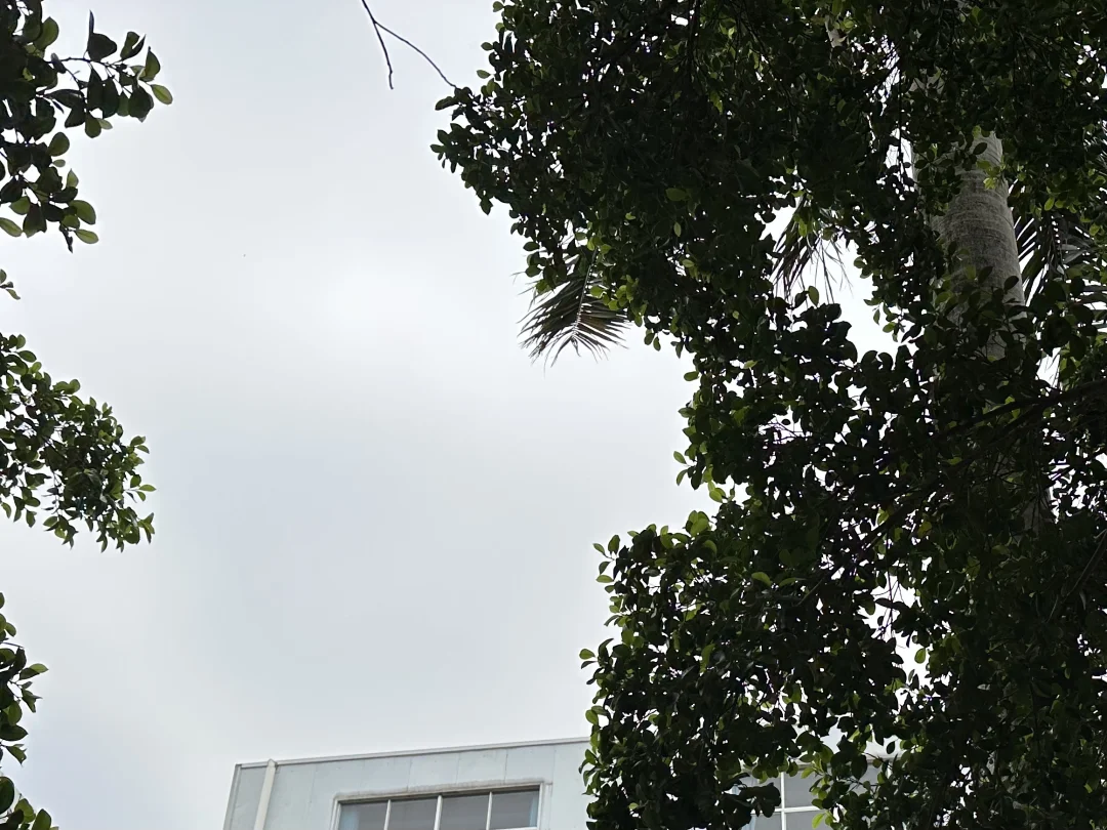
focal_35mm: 24
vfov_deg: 56.8
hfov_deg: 71.6
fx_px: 768
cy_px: 415
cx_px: 554
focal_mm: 6.86
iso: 80
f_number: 1.78
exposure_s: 1/4545
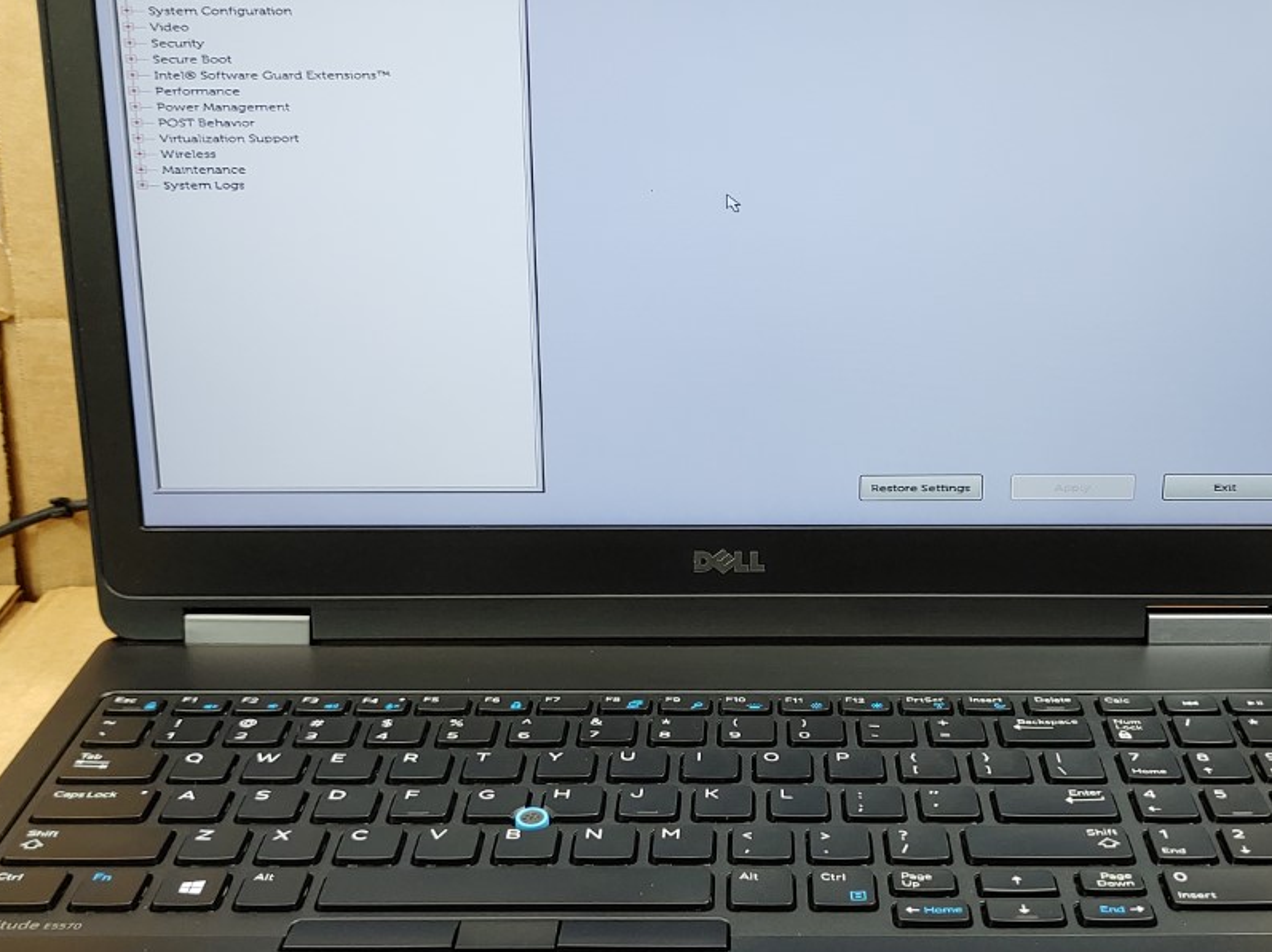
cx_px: 780
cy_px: 528
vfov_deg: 30.8
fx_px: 1726
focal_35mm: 47
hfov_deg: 40.2
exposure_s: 1/60
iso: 50
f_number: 1.8
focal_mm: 4.36
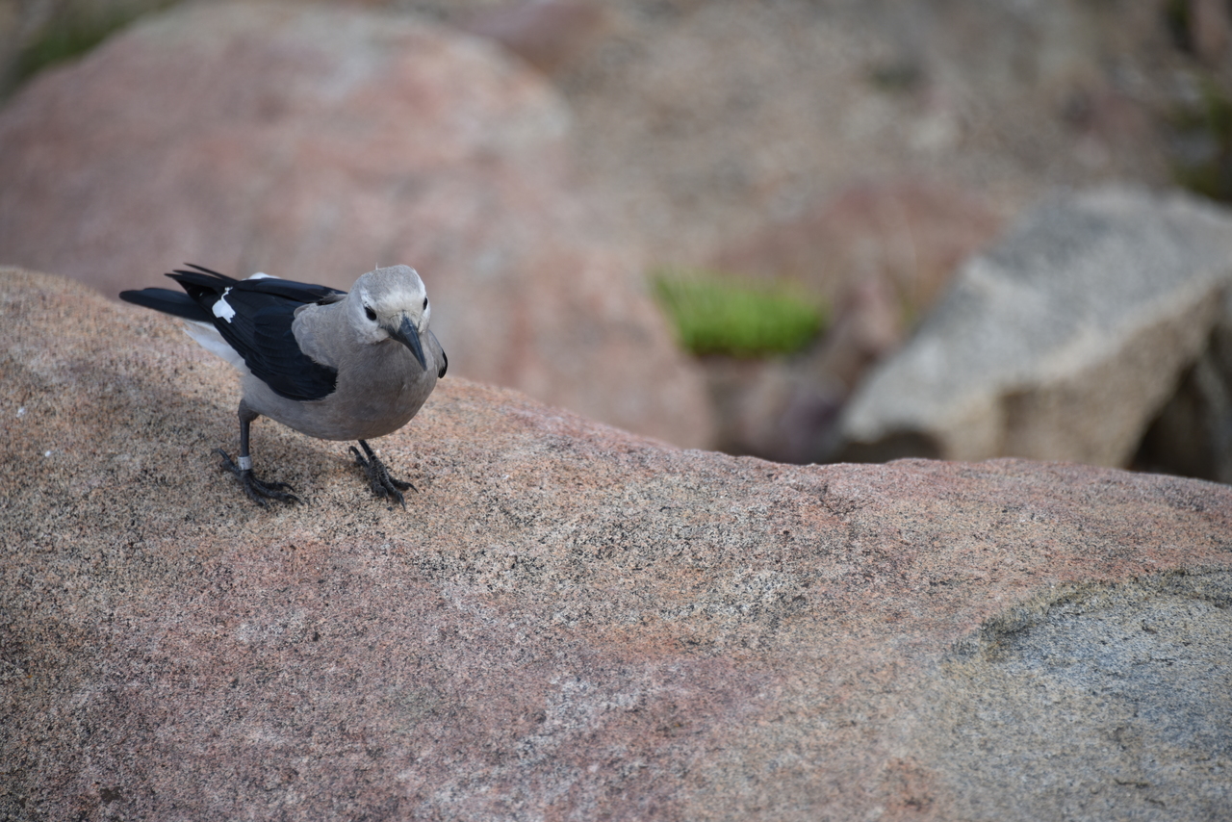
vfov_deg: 4.6
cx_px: 616
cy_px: 411
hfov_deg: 6.9
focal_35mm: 300
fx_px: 10268
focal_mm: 300
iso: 220
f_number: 5.6
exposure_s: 1/640
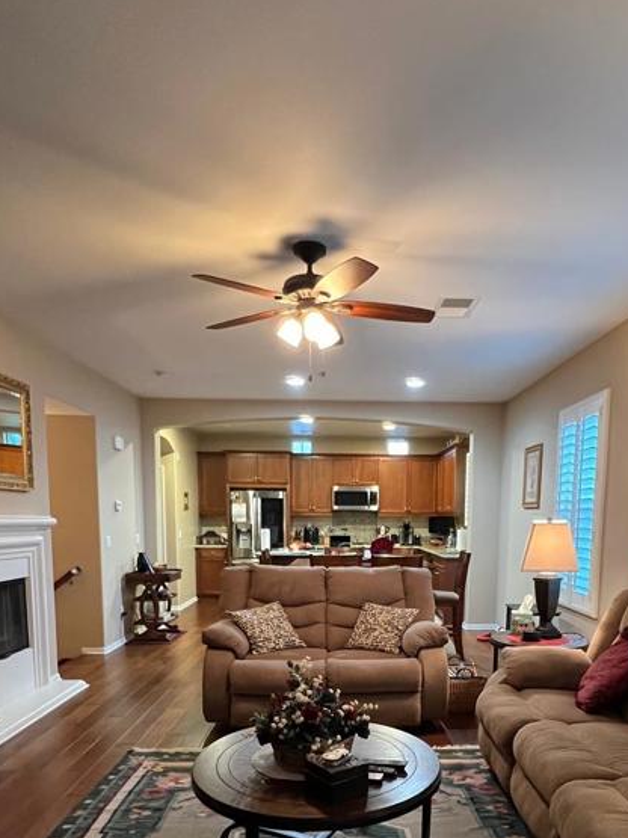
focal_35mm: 24
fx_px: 581
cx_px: 356
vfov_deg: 68.3
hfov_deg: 56.6
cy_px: 596
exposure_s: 1/60
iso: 800
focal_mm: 1.57
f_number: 1.8
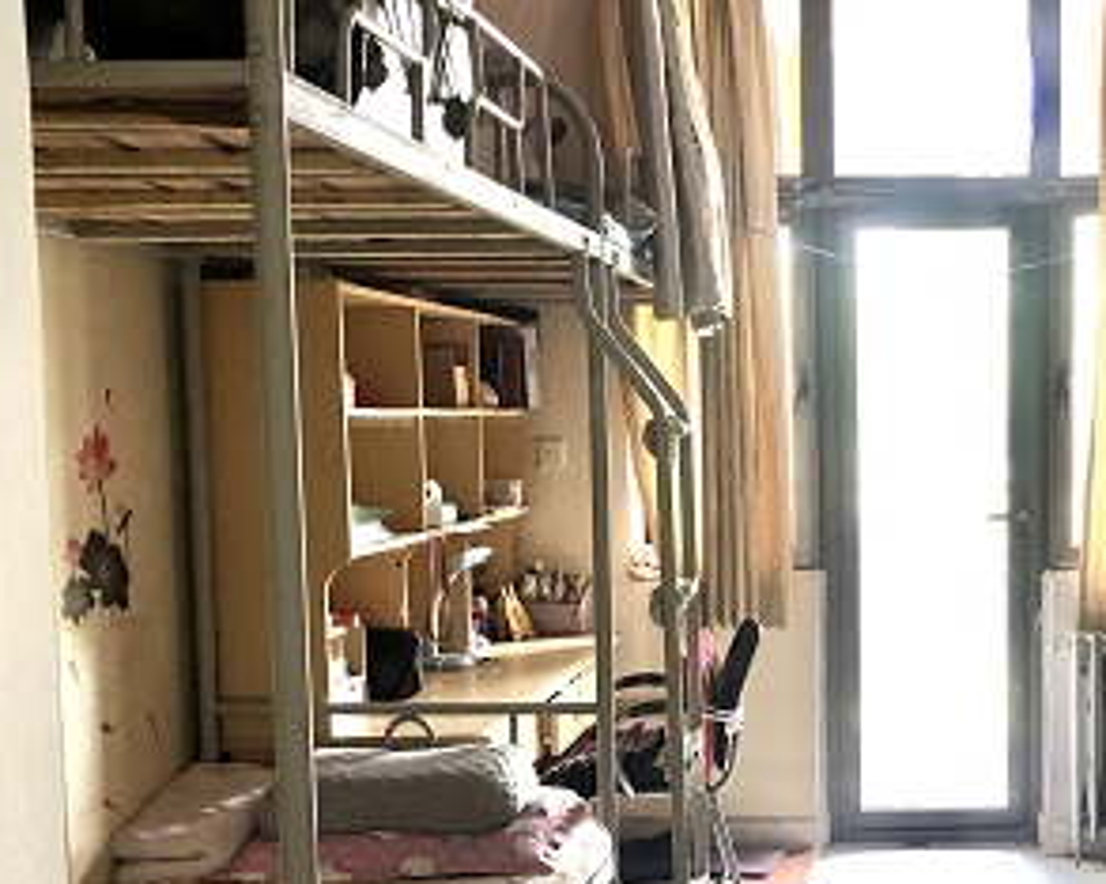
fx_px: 1832
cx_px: 880
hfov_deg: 32.7
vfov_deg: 26.9
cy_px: 604
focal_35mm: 56
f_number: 1.8
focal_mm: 4
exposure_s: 1/15
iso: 40
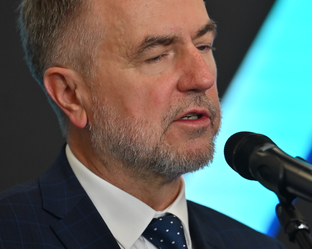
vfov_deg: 4.1
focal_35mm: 373
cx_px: 217
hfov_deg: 5.2
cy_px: 111
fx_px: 3444
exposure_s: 1/200
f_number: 2.8
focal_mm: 180
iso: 500
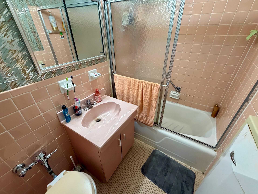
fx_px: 112
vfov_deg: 81.8
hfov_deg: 98.1
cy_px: 96
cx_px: 132
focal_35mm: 15
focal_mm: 2.22
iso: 320
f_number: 2.2
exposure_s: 1/120
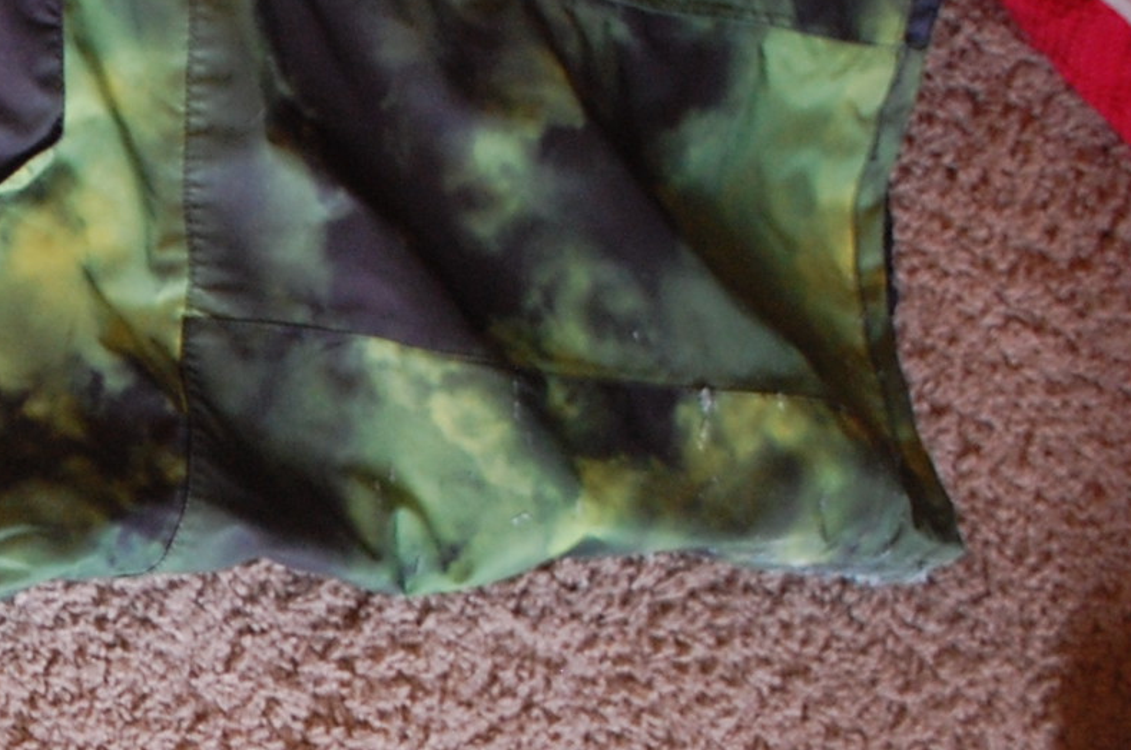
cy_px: 721
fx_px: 4297
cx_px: -464
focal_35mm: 137
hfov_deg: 14.2
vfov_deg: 9.9
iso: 800
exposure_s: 1/8
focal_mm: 32
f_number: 5
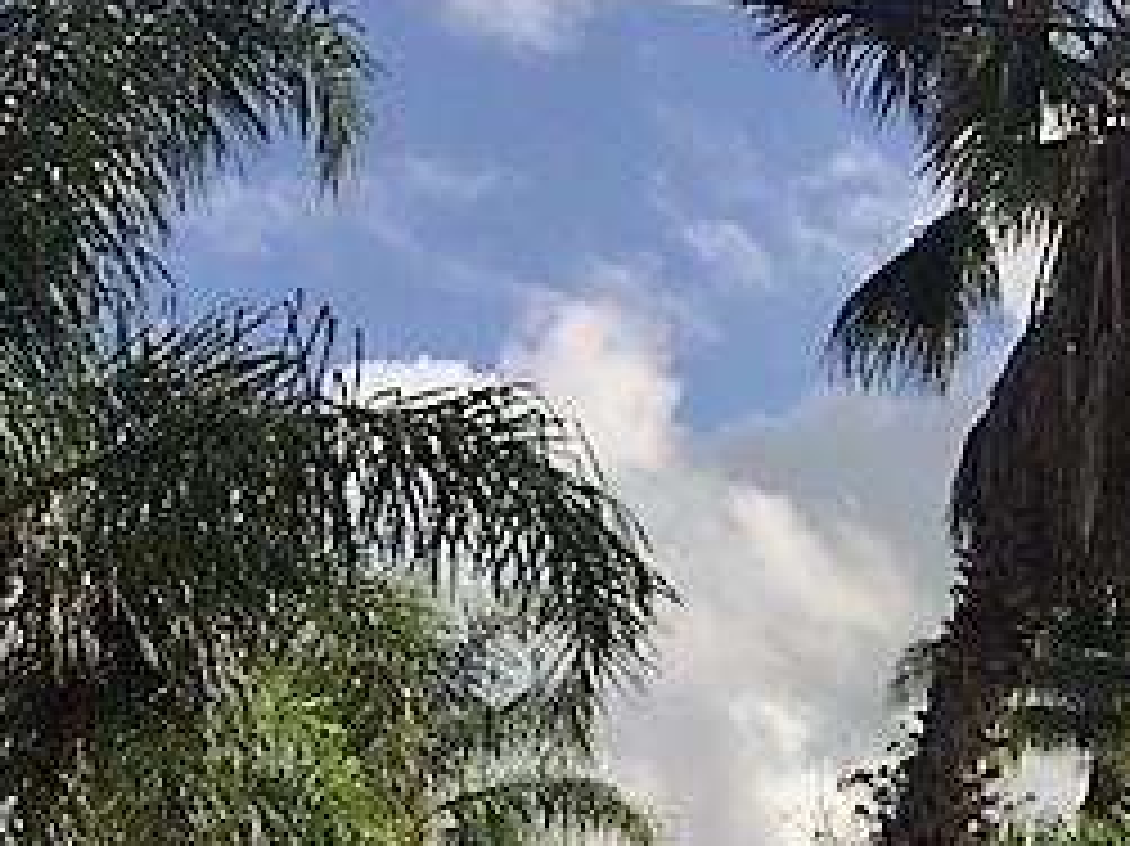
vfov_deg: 18.9
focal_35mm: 74
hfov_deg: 25.1
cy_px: 972
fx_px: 2414
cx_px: 1125
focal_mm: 4.15
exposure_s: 1/3968
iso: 32
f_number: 2.2
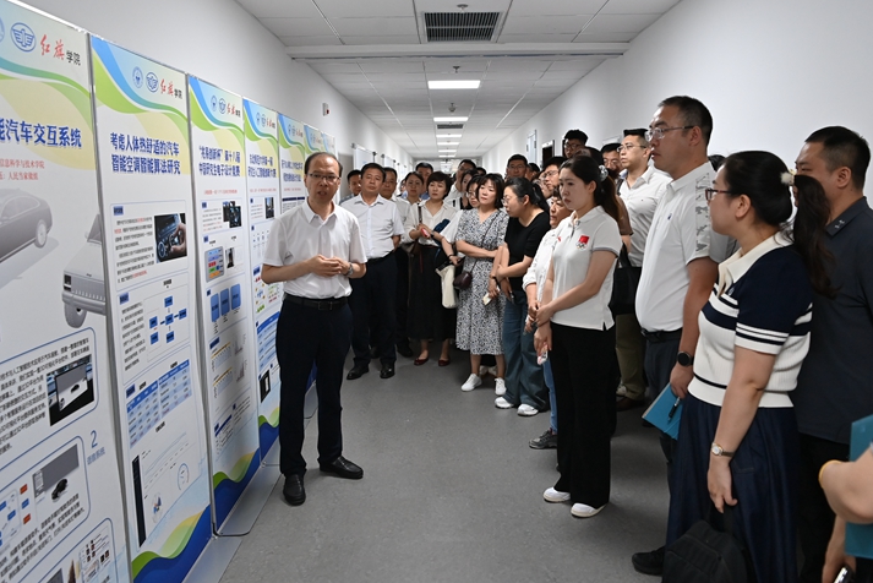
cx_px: 469
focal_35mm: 31
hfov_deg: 60.2
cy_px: 255
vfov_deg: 42.3
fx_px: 752
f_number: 5
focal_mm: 26
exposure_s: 1/100
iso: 2000
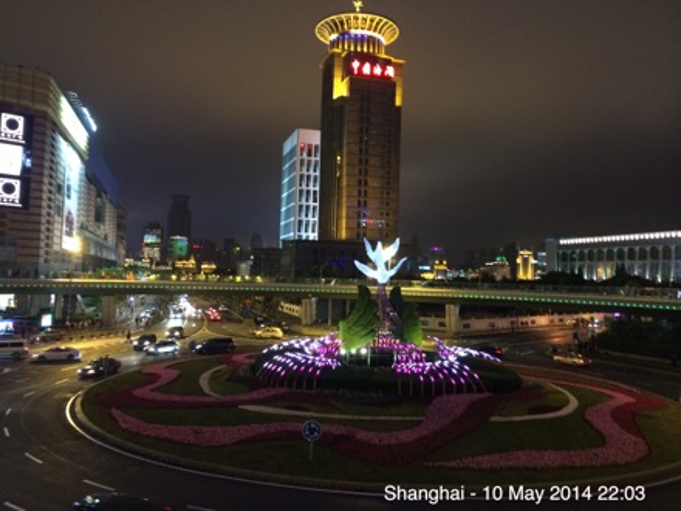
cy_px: 256
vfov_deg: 46.8
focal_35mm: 30
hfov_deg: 60.0
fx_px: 590
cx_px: 340
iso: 320
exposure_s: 1/15
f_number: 2.2
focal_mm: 4.12
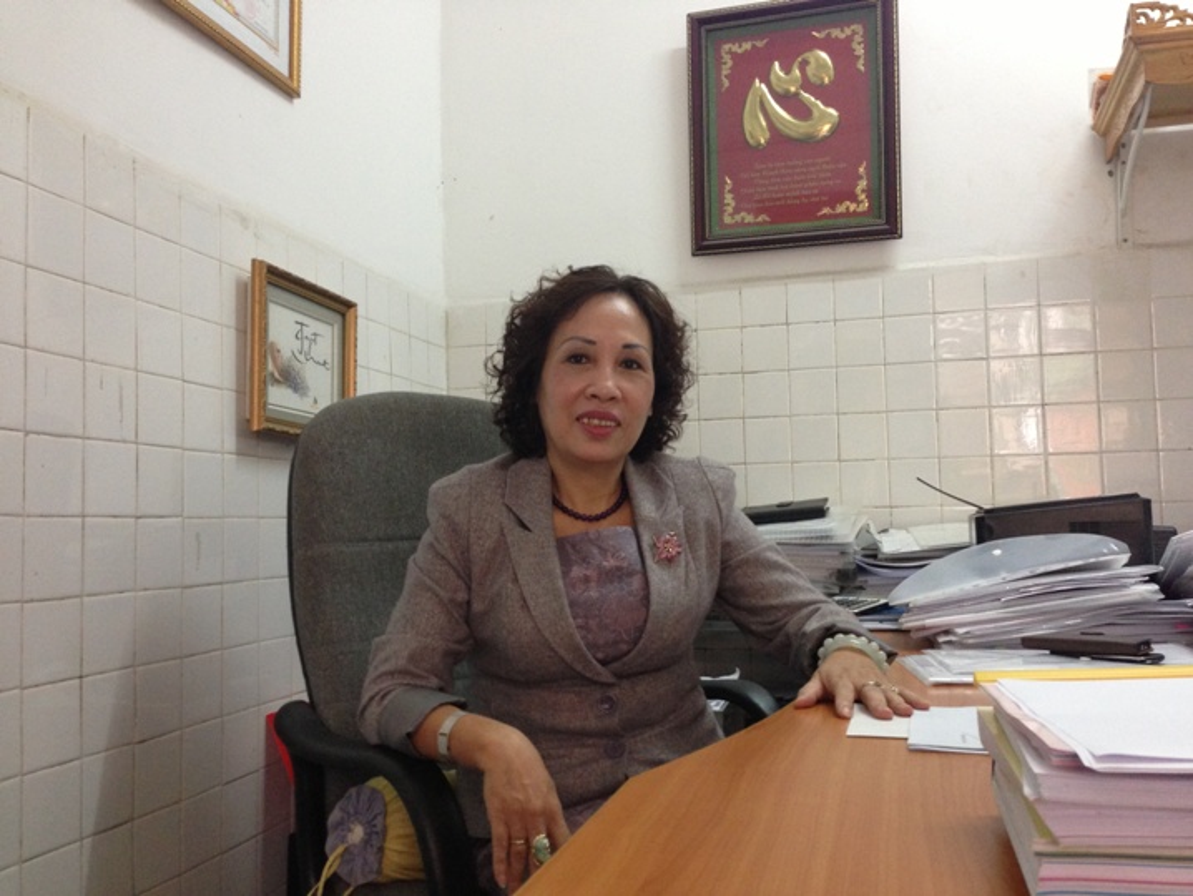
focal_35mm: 33
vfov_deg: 43.0
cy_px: 448
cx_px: 596
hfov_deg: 55.3
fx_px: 1138
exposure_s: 1/20
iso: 200
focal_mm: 4.13
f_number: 2.4
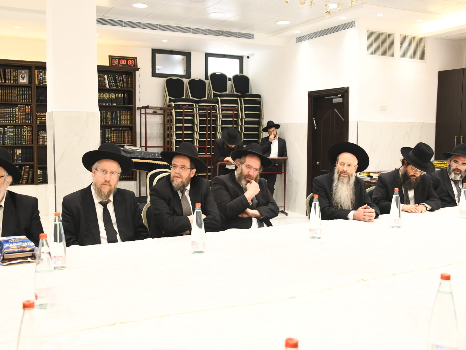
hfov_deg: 50.1
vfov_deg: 38.7
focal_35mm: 37
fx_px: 498
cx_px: 215
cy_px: 174
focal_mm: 34
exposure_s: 1/160
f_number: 5.6
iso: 1250
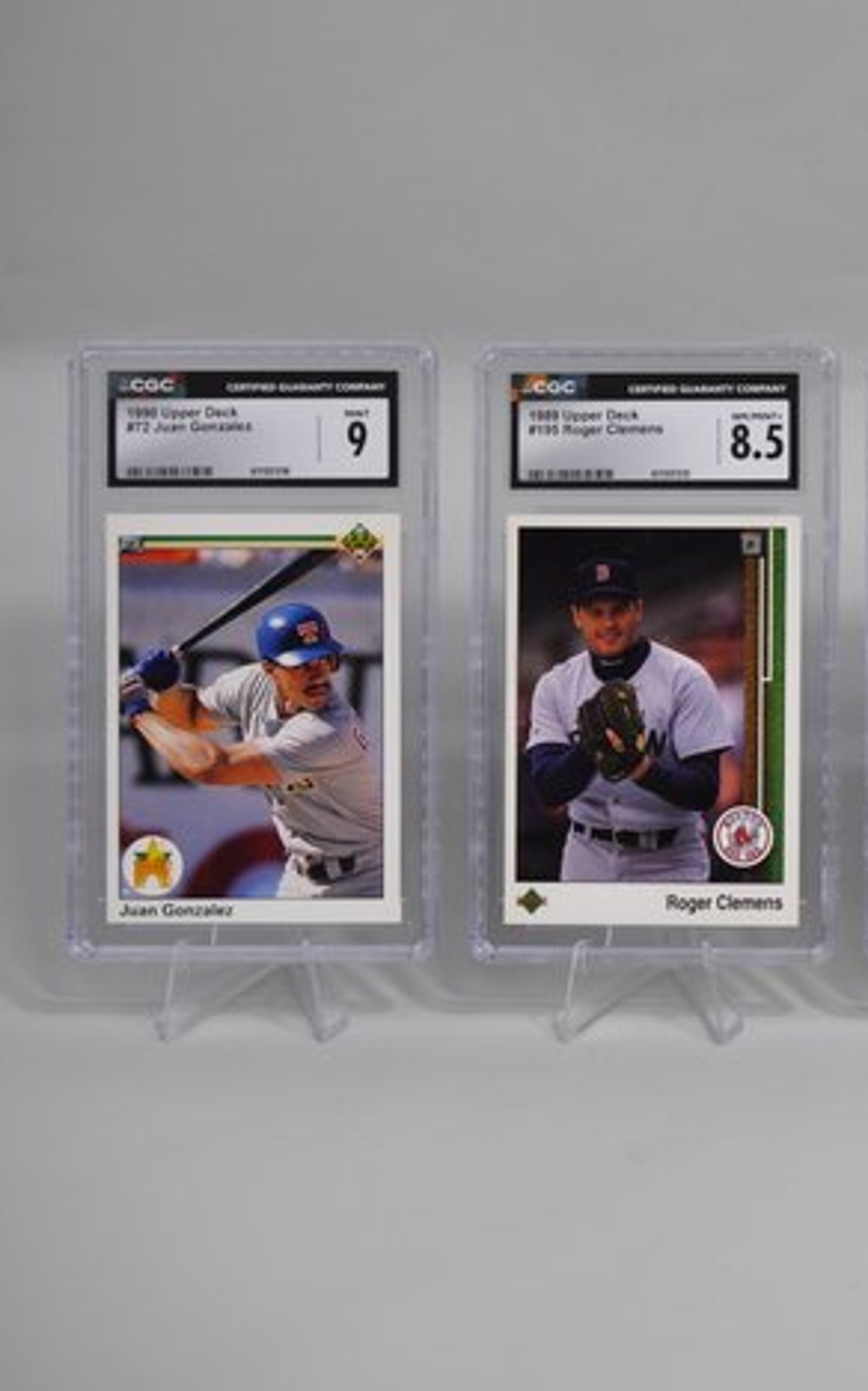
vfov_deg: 22.3
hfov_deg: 13.7
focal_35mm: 93
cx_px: 1037
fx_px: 3524
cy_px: 697
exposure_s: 1/100
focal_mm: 40
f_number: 5
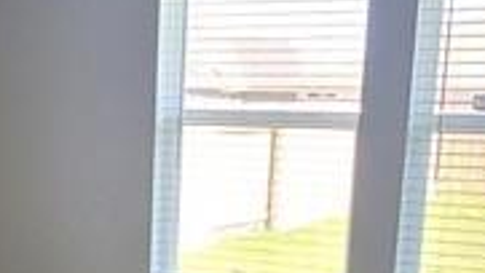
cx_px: 96
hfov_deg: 26.0
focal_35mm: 80
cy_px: 393
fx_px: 1029
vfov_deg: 14.3
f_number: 2.2
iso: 125
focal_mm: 2.2
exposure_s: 1/60
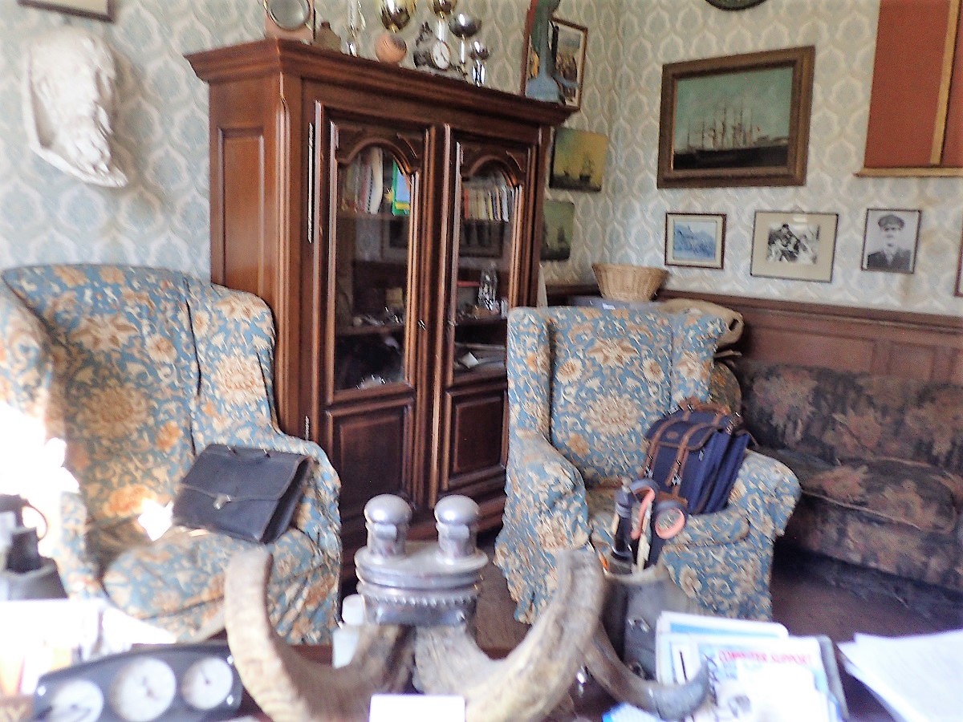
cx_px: 482
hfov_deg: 60.0
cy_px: 361
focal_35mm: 30
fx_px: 835
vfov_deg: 46.8
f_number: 2.3
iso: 320
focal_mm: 5.5
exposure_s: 1/30
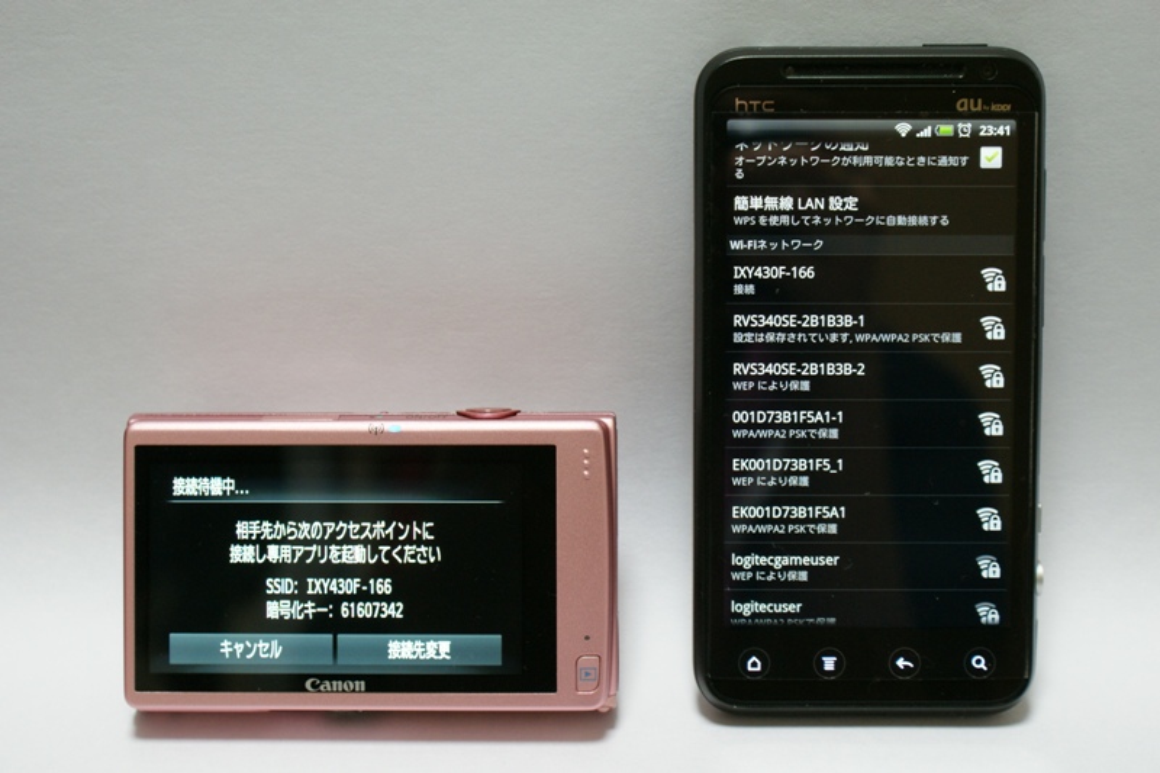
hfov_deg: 37.9
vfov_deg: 25.7
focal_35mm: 52
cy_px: 386
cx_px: 580
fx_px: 1691
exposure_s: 1/10
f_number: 5.6
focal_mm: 35
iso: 400
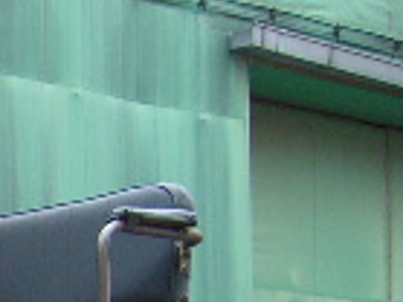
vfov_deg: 8.7
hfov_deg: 10.8
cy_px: 584
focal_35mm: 161
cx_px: -504
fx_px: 1873
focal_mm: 5.8
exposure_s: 1/200
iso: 64
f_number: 2.8
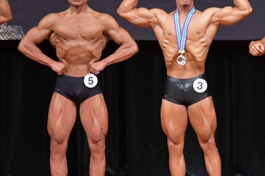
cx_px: 133
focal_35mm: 466
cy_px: 81
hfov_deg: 4.4
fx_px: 3428
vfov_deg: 2.9
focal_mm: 170
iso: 5000
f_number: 5.6
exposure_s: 1/400
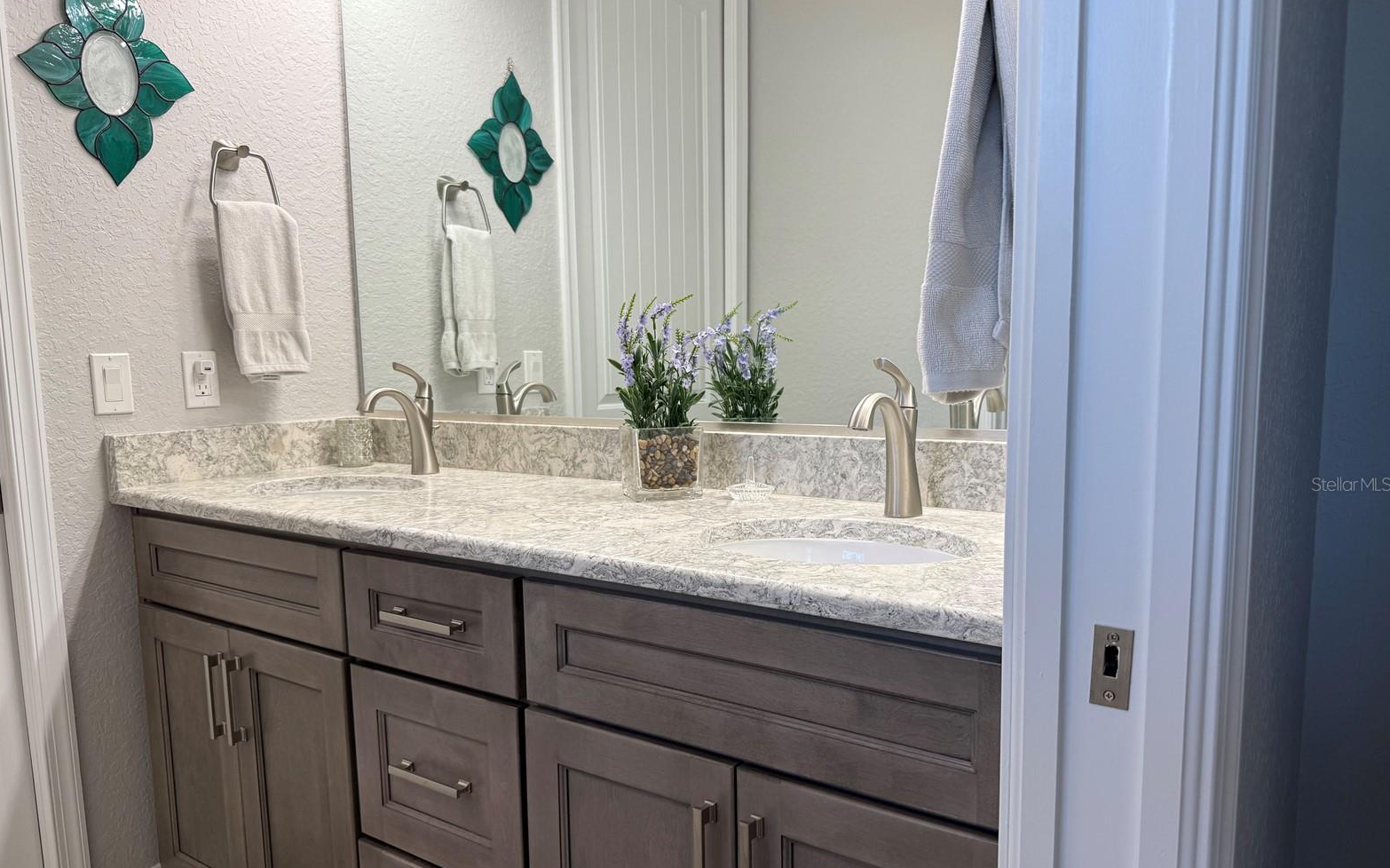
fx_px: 985
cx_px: 685
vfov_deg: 47.5
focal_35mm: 26
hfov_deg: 70.4
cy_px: 484
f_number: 1.78
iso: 80
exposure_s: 1/120
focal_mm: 6.76
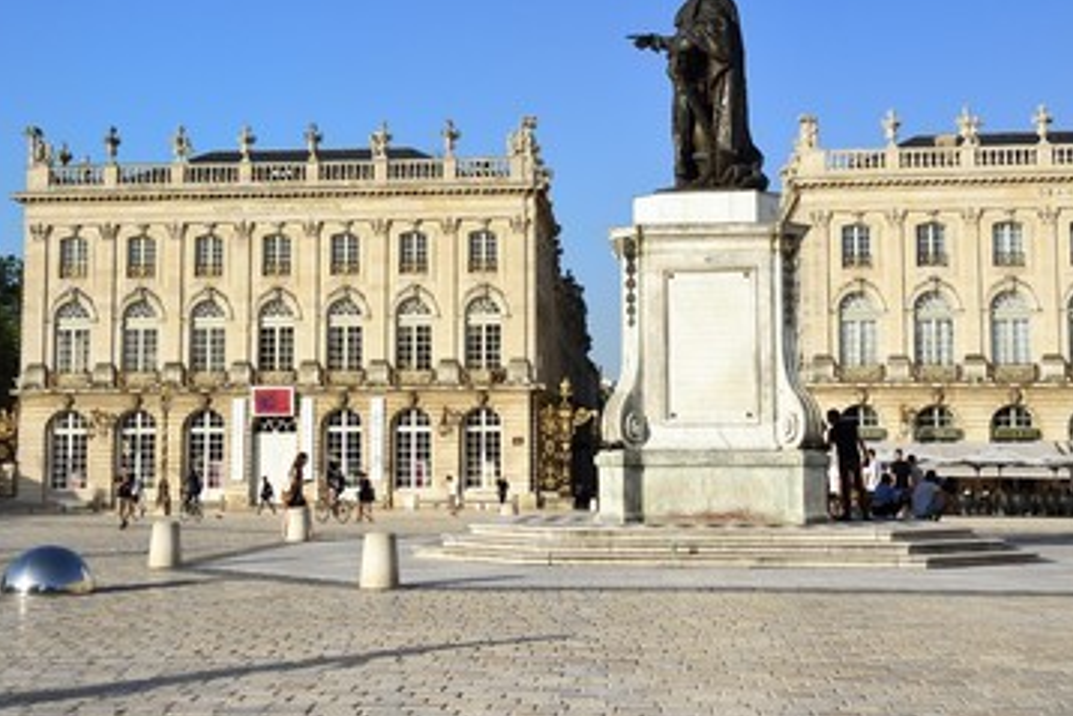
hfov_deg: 36.9
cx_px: 519
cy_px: 324
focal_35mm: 54
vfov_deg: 25.1
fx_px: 1610
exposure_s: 1/250
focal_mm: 46
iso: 800
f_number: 22
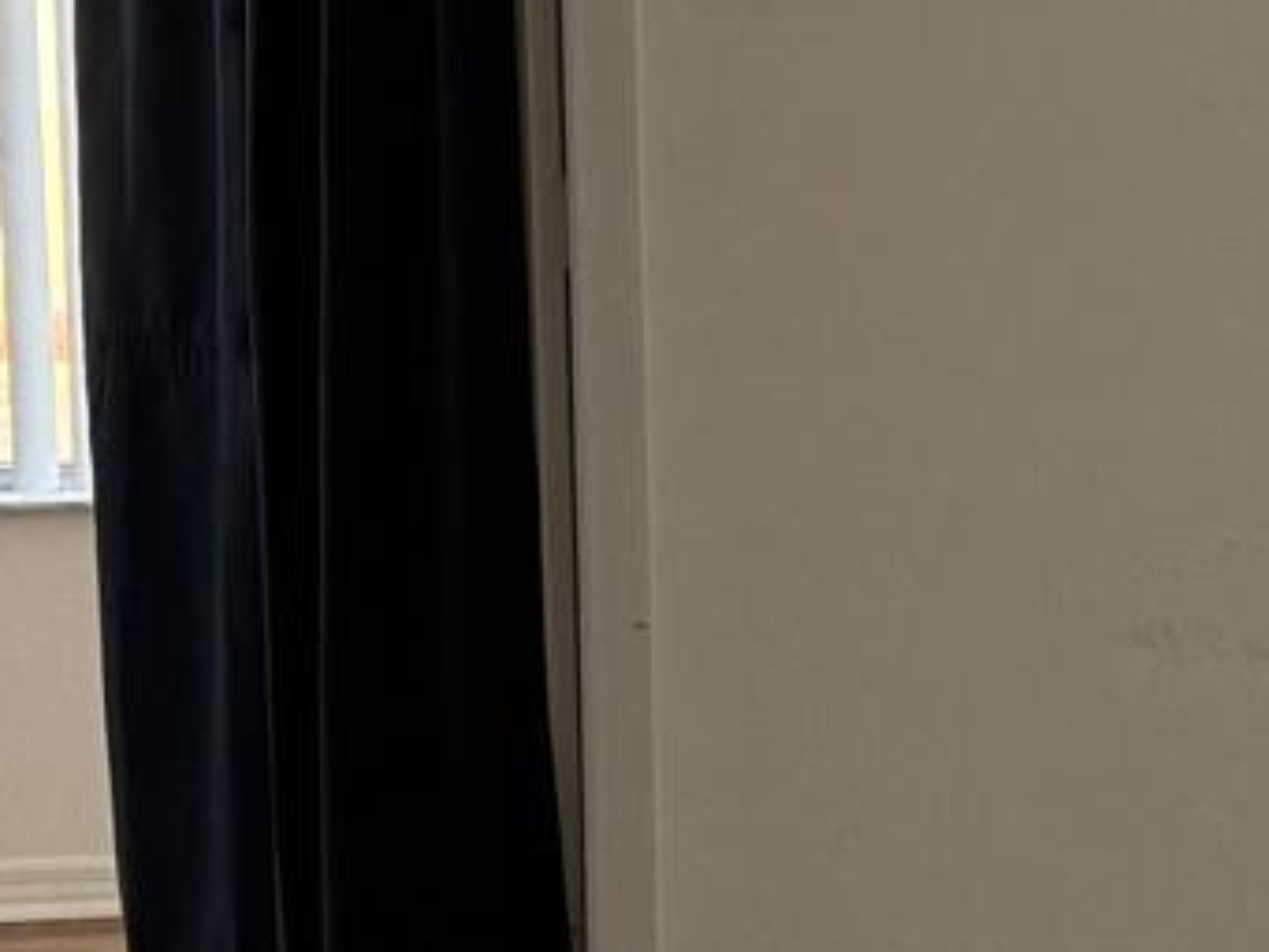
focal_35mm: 122
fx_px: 4474
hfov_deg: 15.1
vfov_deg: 12.2
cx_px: 1812
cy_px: 495
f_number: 1.6
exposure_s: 1/60
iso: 125
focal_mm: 5.96
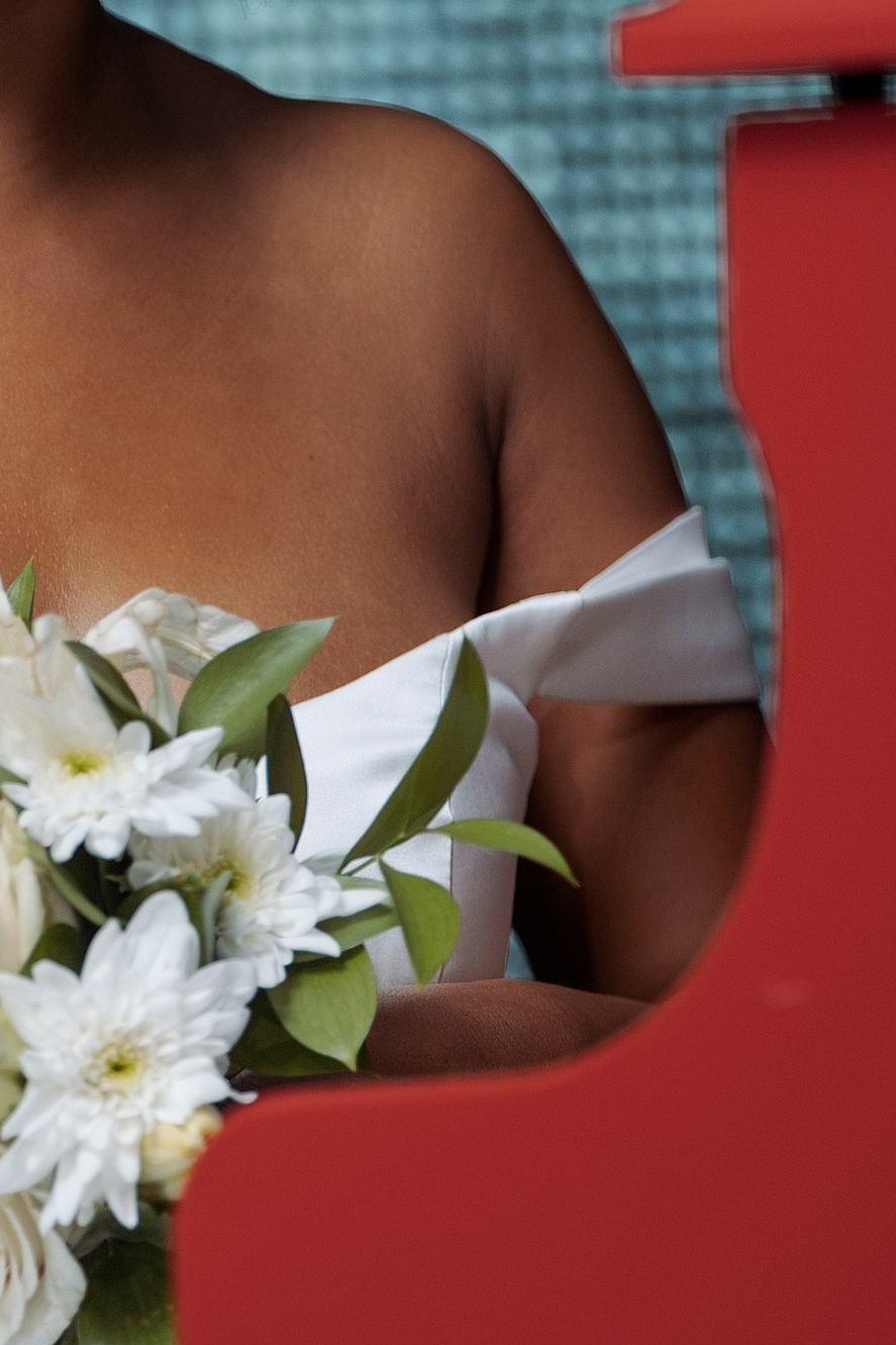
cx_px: -154
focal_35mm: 476
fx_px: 17774
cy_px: 397
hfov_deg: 2.9
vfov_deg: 4.3
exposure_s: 1/200
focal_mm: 165
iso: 250
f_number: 2.8
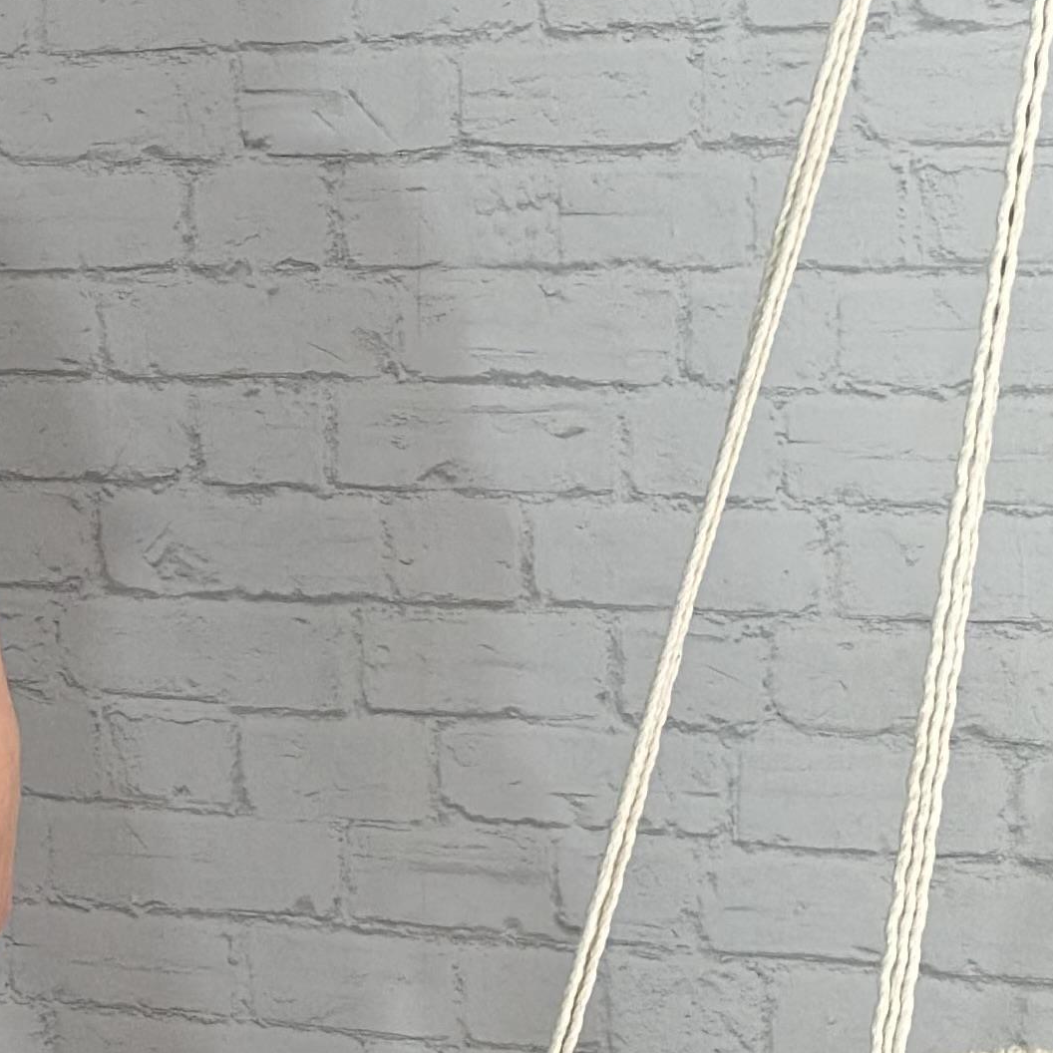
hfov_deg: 10.5
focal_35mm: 162
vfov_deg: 10.8
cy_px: 863
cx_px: -320
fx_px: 5575
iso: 64
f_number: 1.78
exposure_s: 1/141
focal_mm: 6.86
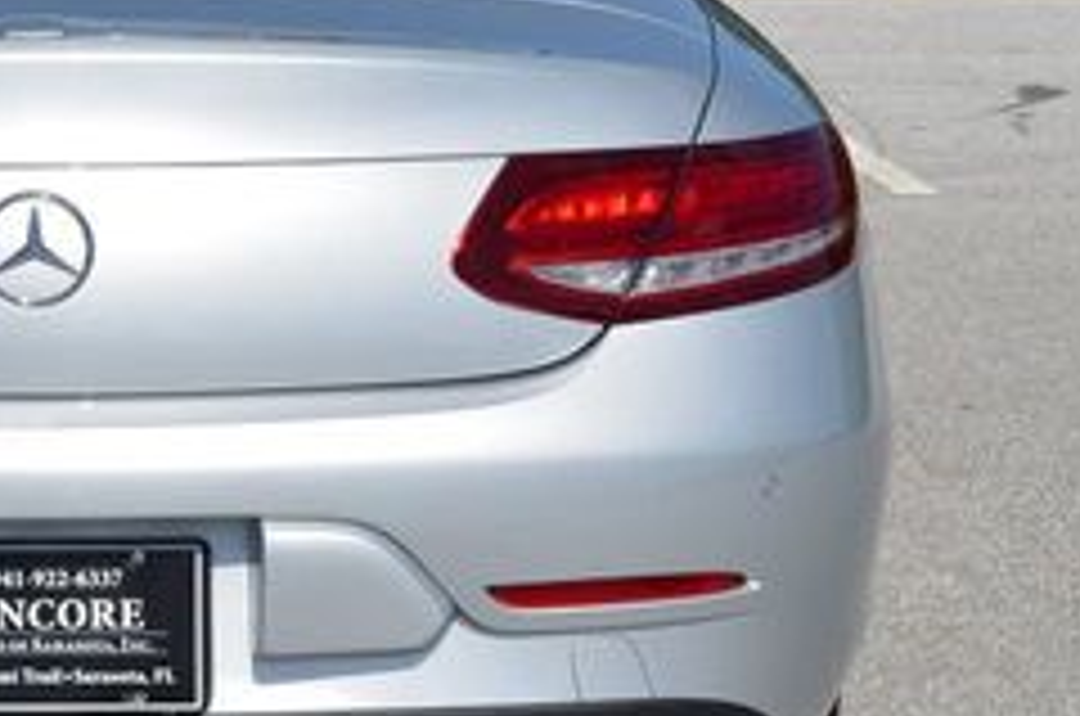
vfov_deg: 11.4
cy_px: 212
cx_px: 27
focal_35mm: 120
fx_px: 3593
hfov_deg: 16.8
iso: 100
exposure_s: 1/160
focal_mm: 30
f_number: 11
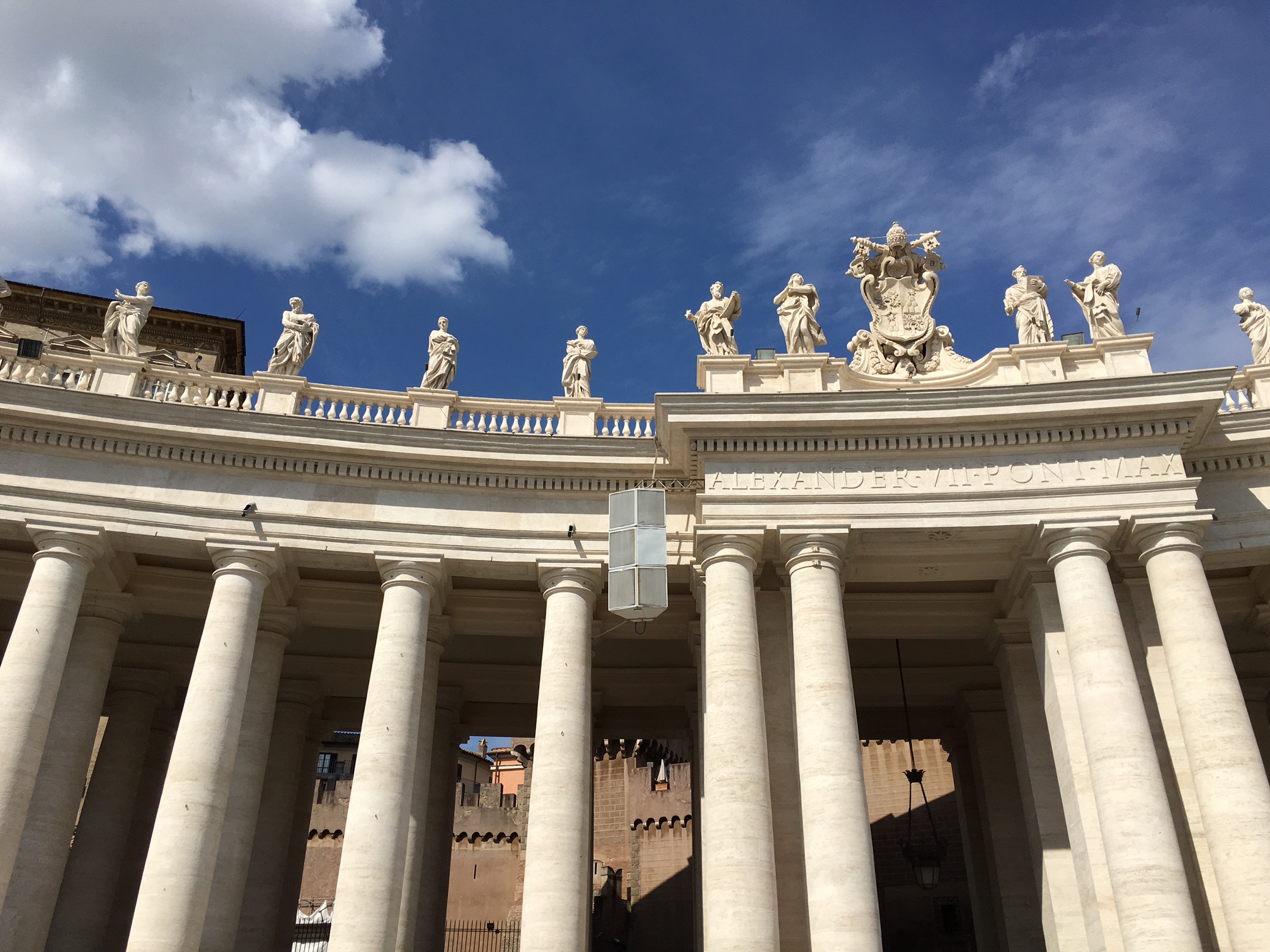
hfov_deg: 61.7
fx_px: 1064
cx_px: 635
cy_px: 476
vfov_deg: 48.2
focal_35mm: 29
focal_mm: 4.15
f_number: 2.2
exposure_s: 1/3344
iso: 25
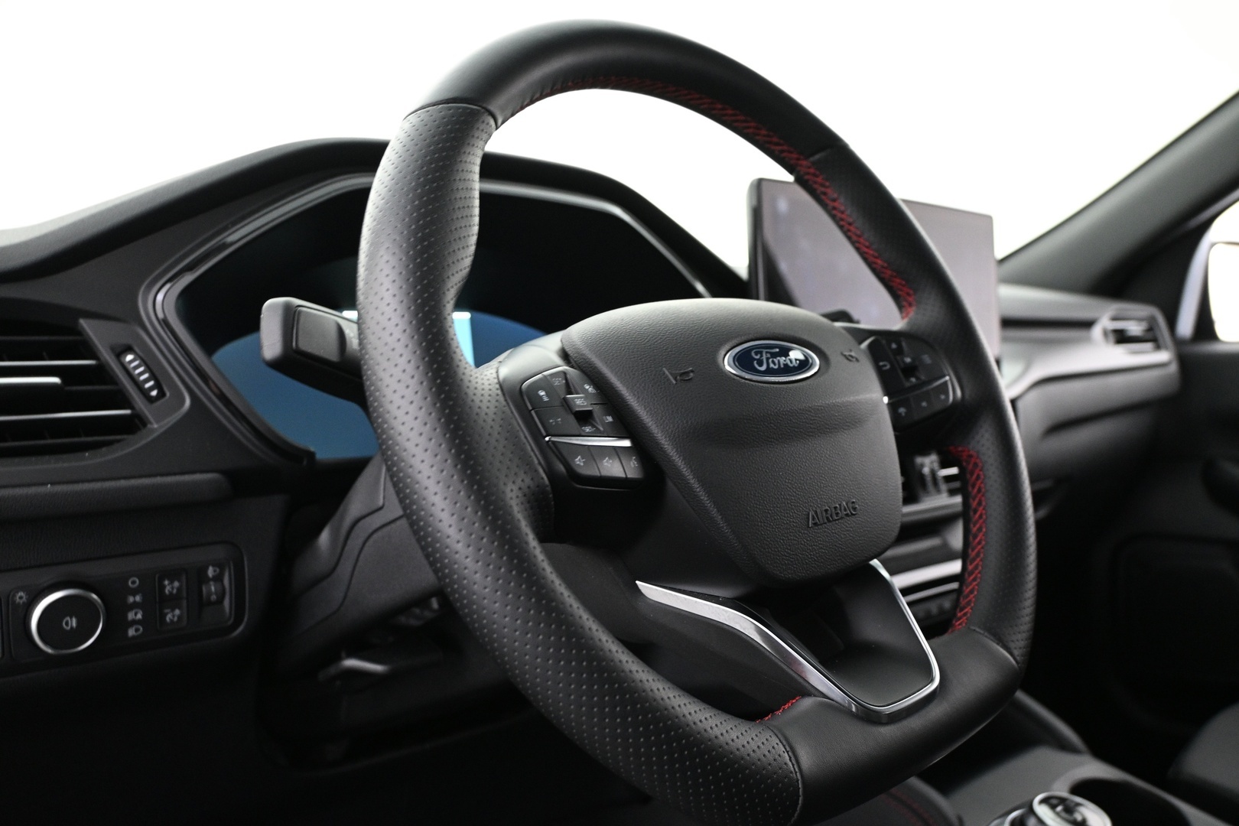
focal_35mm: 30
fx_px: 1032
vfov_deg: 43.6
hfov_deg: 61.9
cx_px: 620
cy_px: 413
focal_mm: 20
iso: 1600
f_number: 3.8
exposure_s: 1/13
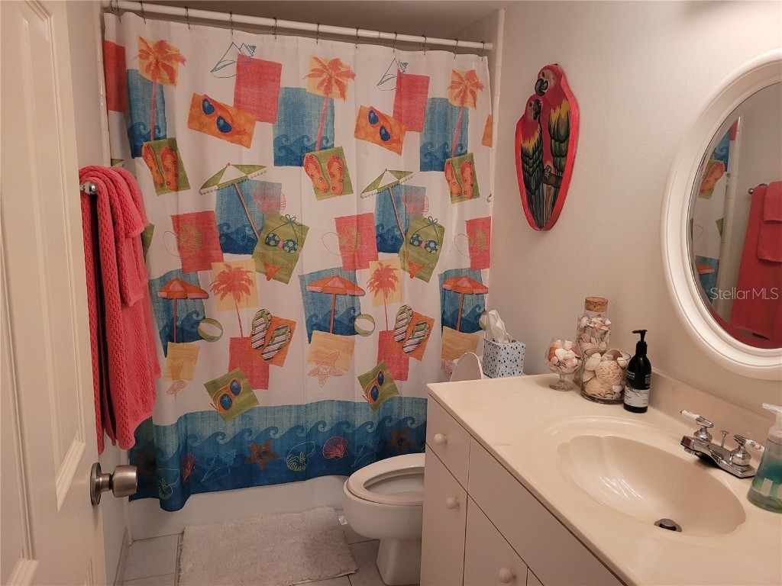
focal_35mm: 26
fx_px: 587
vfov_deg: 53.1
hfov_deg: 67.3
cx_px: 391
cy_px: 293
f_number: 1.8
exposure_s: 1/120
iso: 250
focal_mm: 5.4
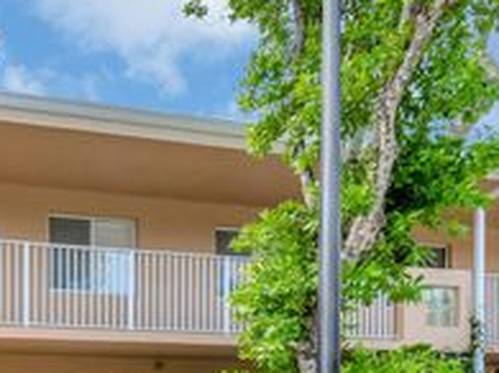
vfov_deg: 33.7
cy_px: 407
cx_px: -28
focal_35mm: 37
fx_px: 533
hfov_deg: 41.7
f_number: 8
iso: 1100
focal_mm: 10
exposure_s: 1/1250
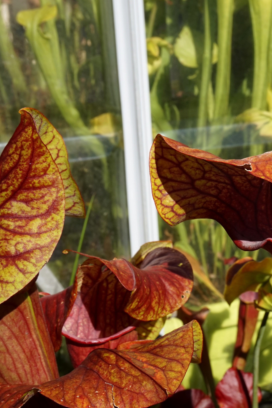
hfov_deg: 19.2
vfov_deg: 29.7
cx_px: 301
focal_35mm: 68
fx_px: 771
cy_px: 204
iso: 100
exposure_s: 1/125
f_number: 13
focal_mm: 30
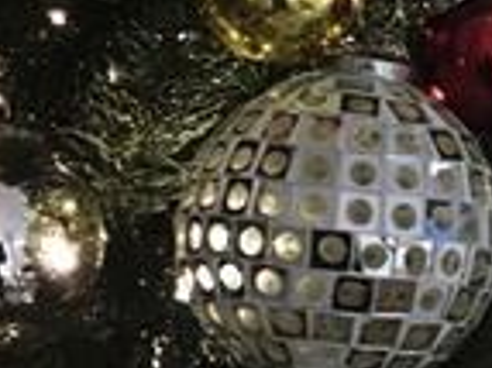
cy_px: 224
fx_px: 1875
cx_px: 674
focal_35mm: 132
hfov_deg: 14.2
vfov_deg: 11.2
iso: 200
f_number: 2.2
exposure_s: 1/15
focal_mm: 4.15
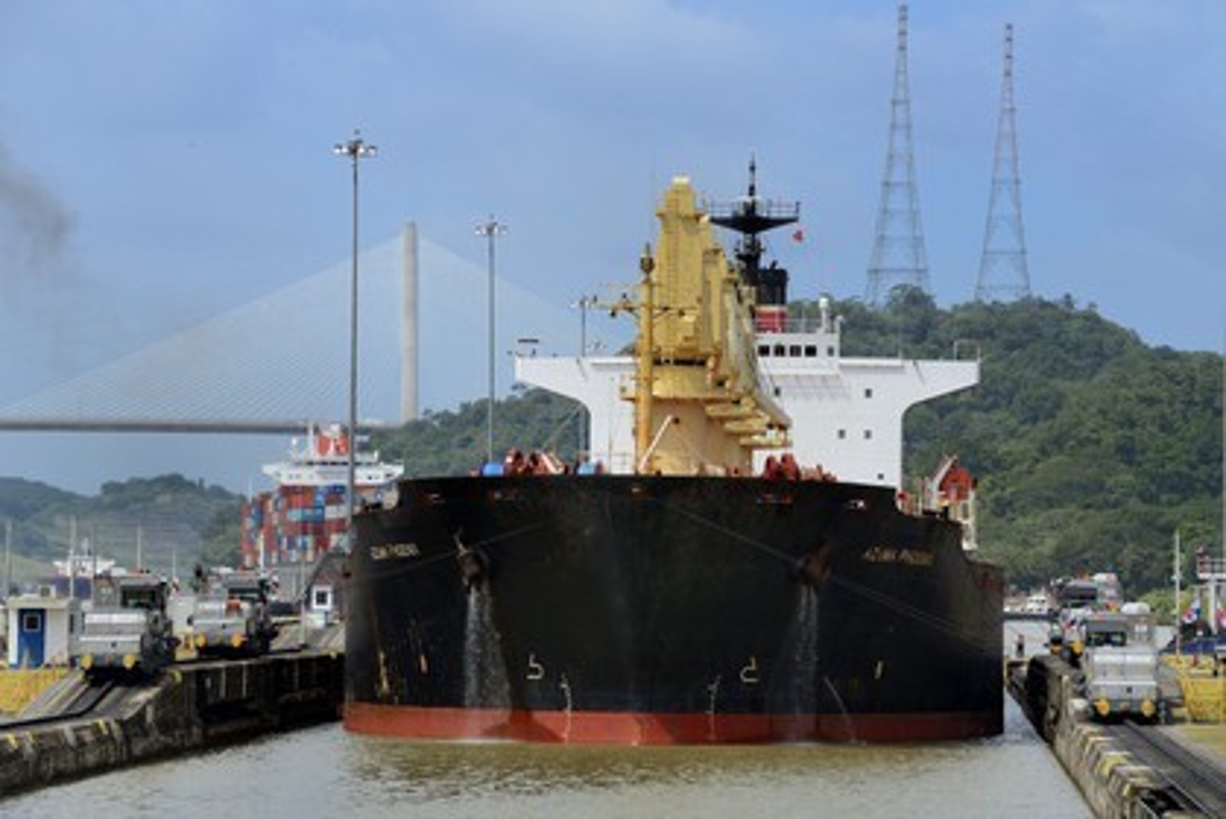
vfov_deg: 7.9
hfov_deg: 11.7
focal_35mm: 175
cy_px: 410
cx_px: 613
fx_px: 5964
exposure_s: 1/250
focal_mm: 175
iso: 200
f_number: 13
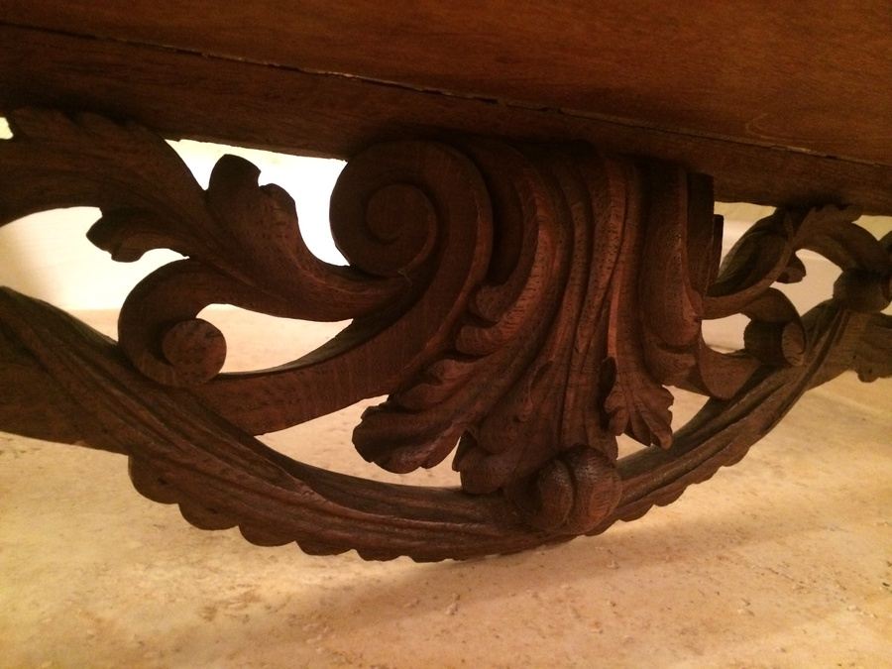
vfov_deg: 46.8
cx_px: 446
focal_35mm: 30
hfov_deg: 60.0
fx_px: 773
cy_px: 334
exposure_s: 1/15
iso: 400
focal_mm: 4.12
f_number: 2.2
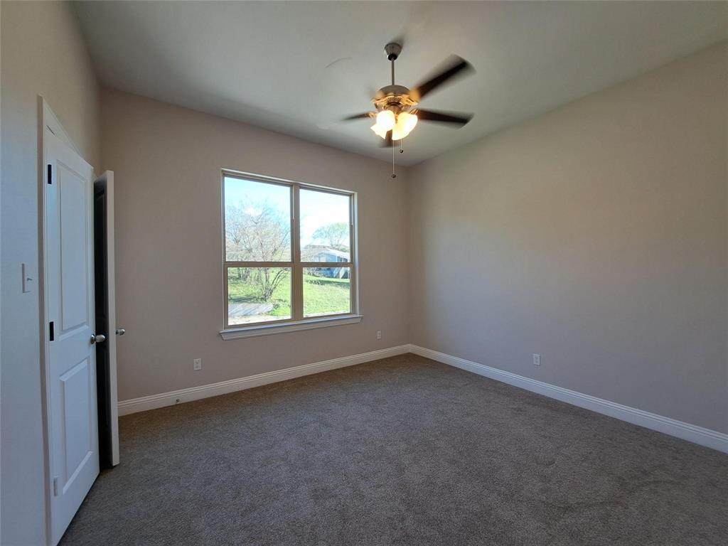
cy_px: 273
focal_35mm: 13
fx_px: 273
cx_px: 364
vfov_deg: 89.9
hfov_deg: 106.2
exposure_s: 1/40
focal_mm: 1.74
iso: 50
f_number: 2.2
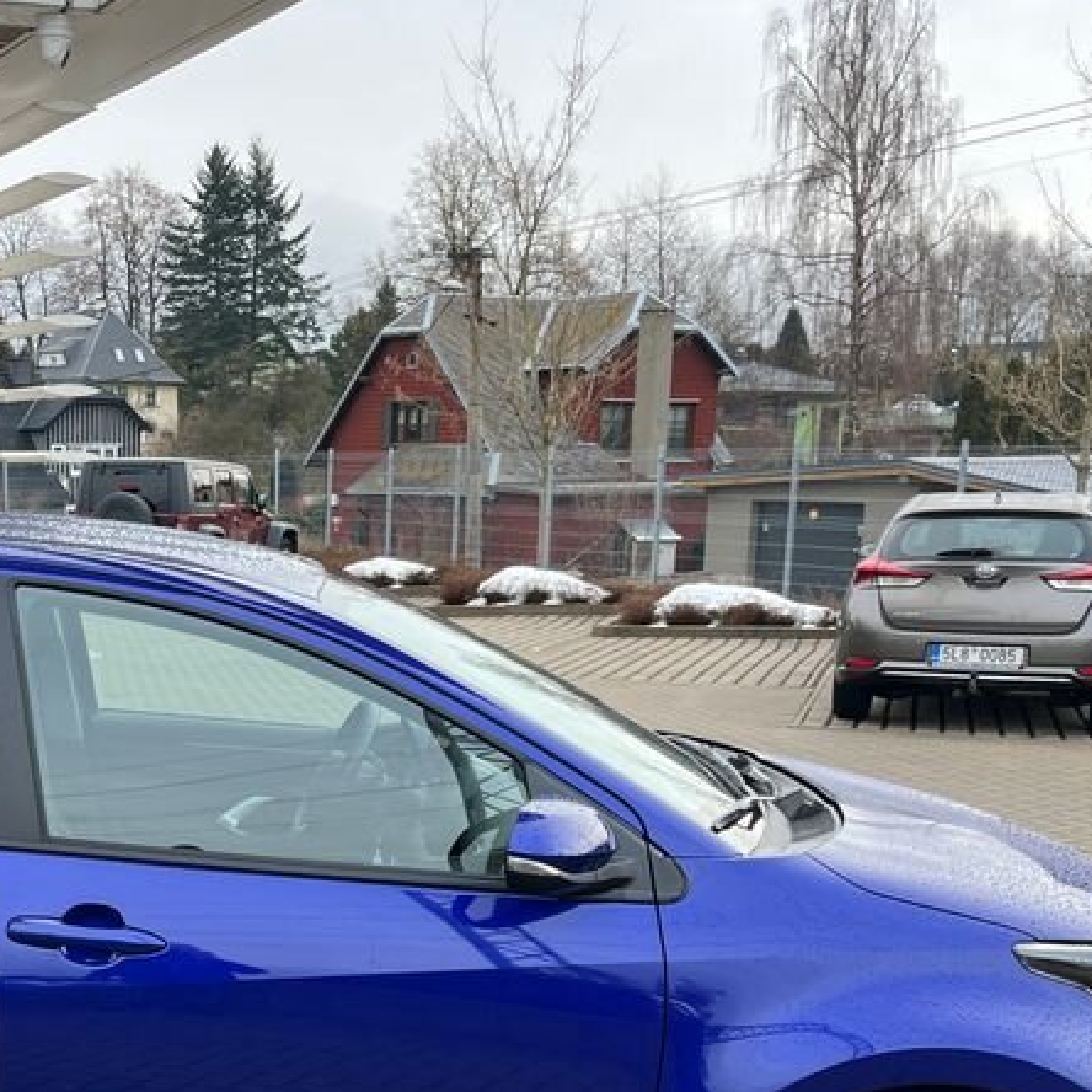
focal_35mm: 53
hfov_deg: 31.1
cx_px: 165
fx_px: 1892
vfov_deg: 31.1
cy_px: 925
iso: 50
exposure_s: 1/357
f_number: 1.6
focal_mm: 5.1
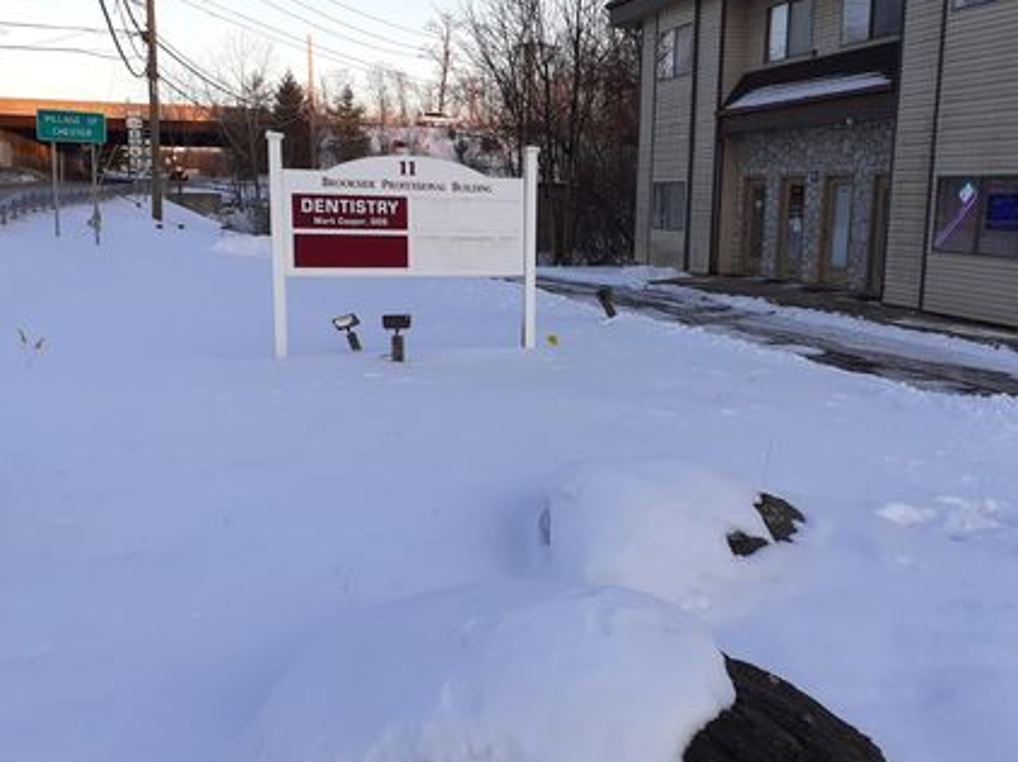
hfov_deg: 56.7
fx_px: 941
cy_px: 344
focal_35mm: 32
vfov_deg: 44.1
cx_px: 562
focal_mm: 3.6
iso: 40
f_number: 1.9
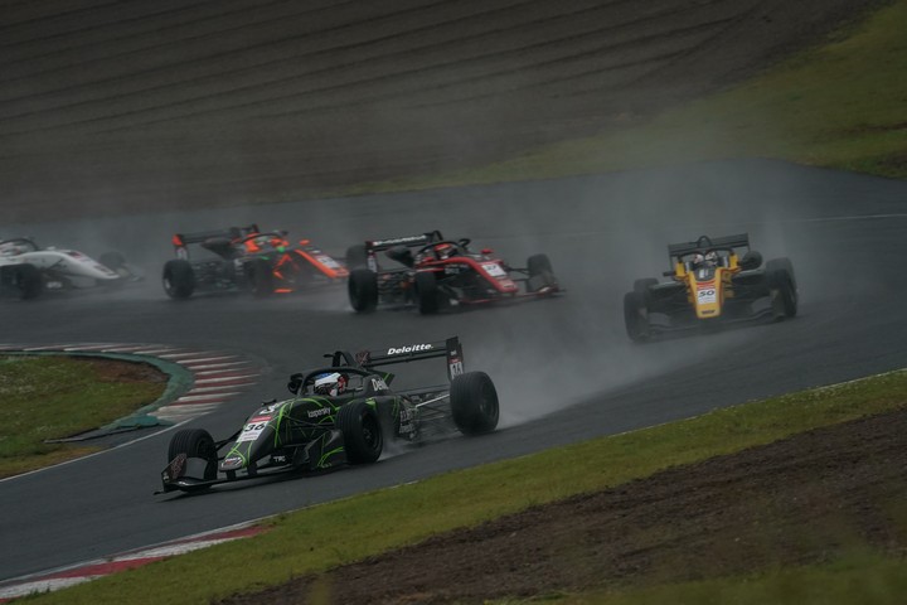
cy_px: 302
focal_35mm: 312
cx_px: 454
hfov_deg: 6.6
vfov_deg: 4.4
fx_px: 7860
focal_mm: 312
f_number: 7.1
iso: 1250
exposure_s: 1/640
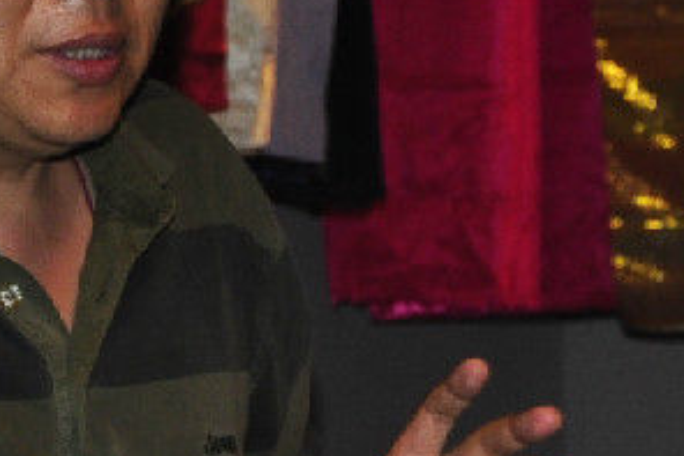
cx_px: 647
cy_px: 400
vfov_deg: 5.6
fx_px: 4614
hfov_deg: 8.4
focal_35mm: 243
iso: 400
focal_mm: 30
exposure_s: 1/60
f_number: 4.2
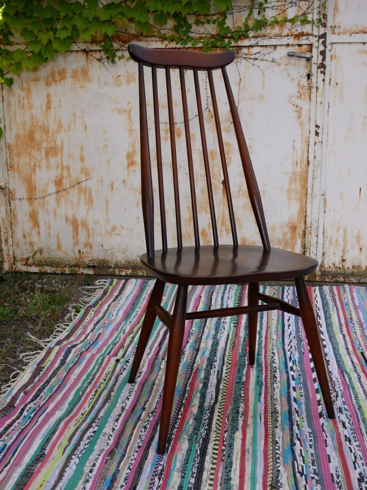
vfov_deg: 45.8
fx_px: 580
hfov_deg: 35.1
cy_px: 243
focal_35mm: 41
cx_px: 186
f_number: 3.2
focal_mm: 20
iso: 200
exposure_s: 1/320
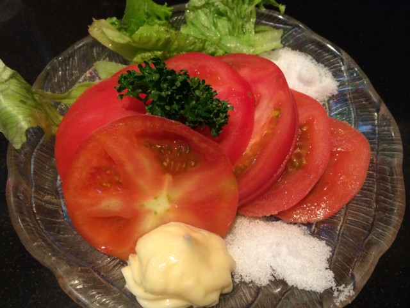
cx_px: 205
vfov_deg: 46.8
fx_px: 355
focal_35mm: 30
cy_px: 154
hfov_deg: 60.0
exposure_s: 1/30
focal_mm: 4.12
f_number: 2.2
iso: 160
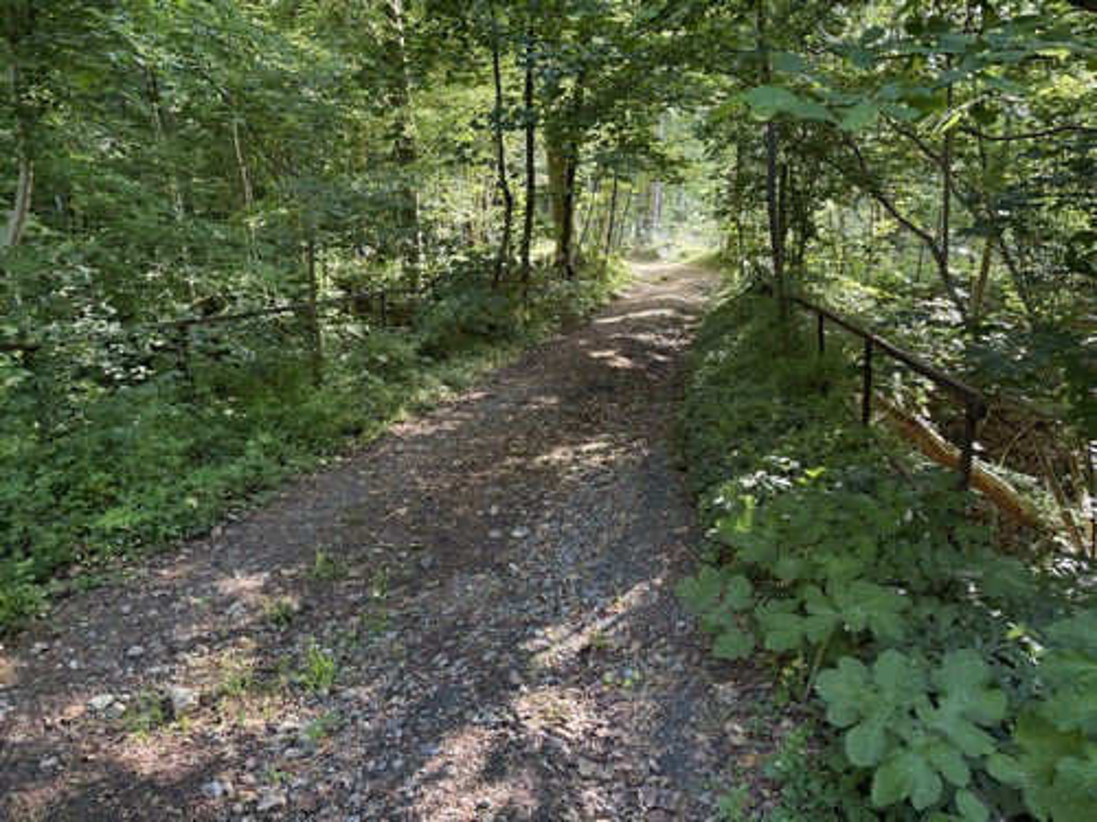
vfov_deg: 56.8
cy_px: 411
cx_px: 548
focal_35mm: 24
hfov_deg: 71.6
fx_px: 761
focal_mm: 6.76
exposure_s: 1/99
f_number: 1.78
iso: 200
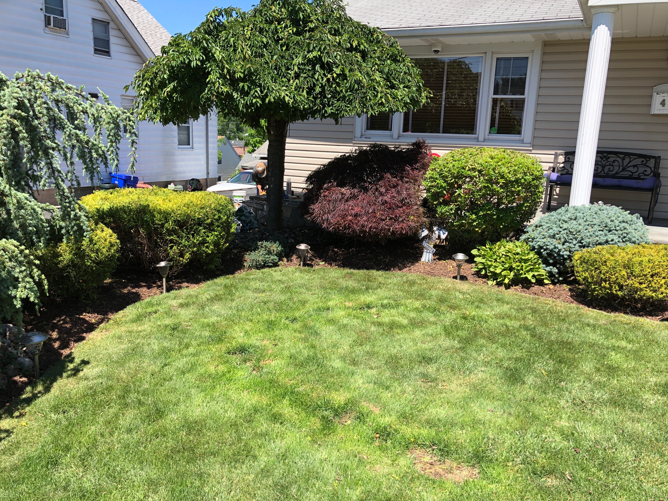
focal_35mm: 28
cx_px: 334
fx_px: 540
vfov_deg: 49.7
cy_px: 250
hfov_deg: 63.4
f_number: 1.8
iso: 20
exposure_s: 1/941
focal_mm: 4
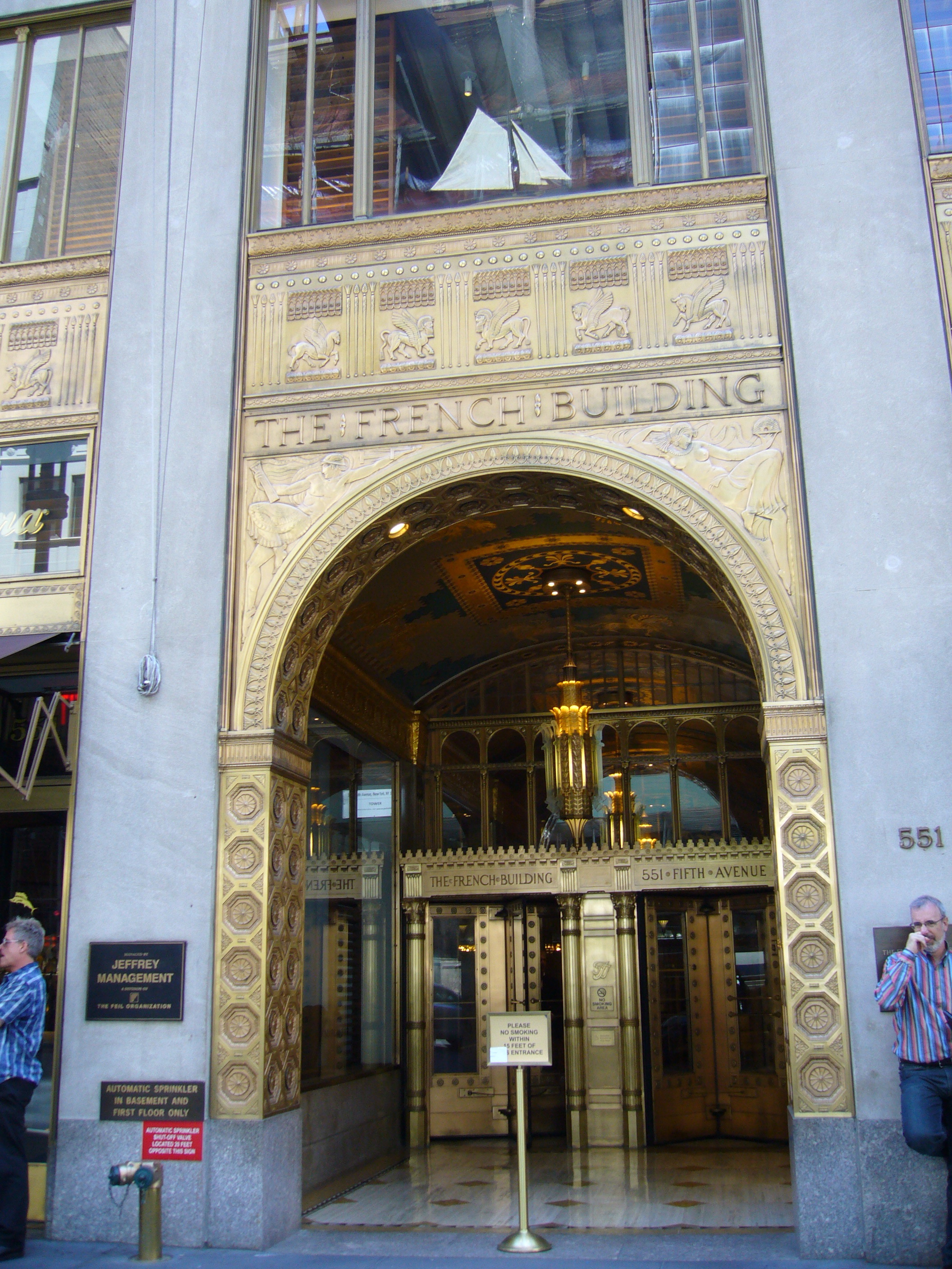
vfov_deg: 52.6
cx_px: 476
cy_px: 634
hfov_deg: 40.7
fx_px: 1283
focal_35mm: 35
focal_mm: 5.8
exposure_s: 1/60
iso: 80
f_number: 2.8
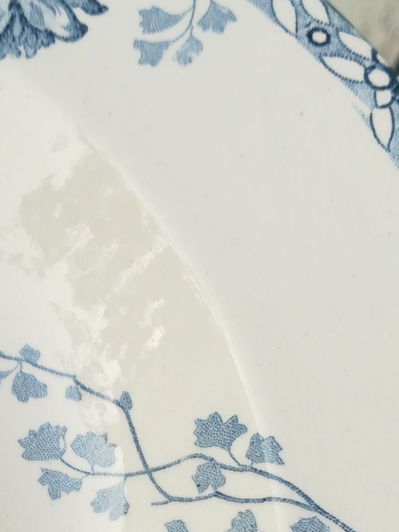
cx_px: 128
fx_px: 1030
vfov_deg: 26.8
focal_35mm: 67
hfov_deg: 21.8
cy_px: 573
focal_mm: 3.83
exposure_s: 1/100
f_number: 2.2
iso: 100
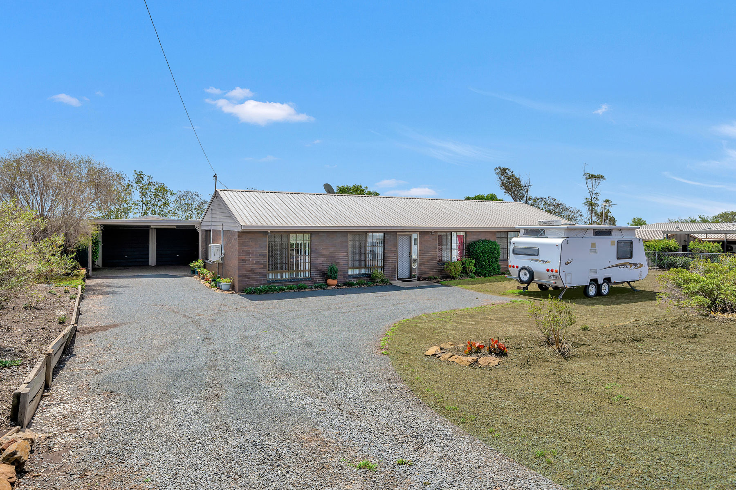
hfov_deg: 84.0
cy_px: 245
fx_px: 409
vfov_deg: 61.9
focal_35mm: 20
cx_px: 368
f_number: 8
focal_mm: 20
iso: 100
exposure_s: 1/400
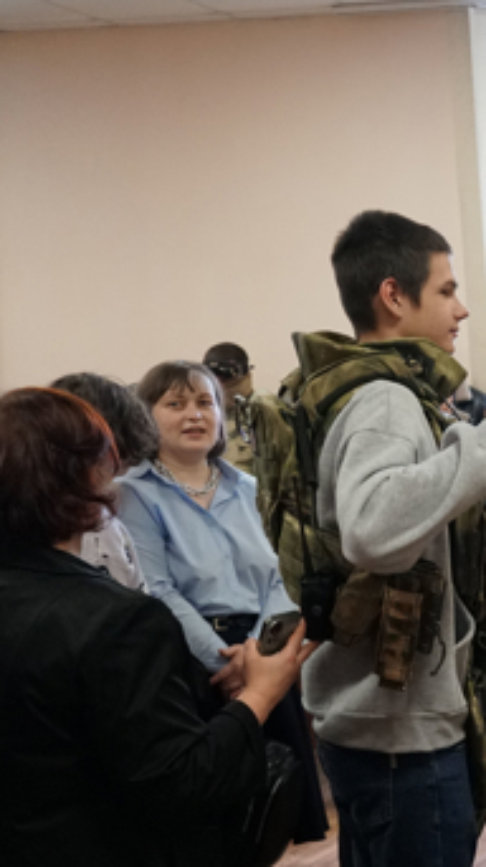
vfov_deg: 33.6
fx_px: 1423
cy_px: 565
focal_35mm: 62
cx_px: 878
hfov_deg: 16.3
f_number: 3.5
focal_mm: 18
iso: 1600
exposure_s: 1/160
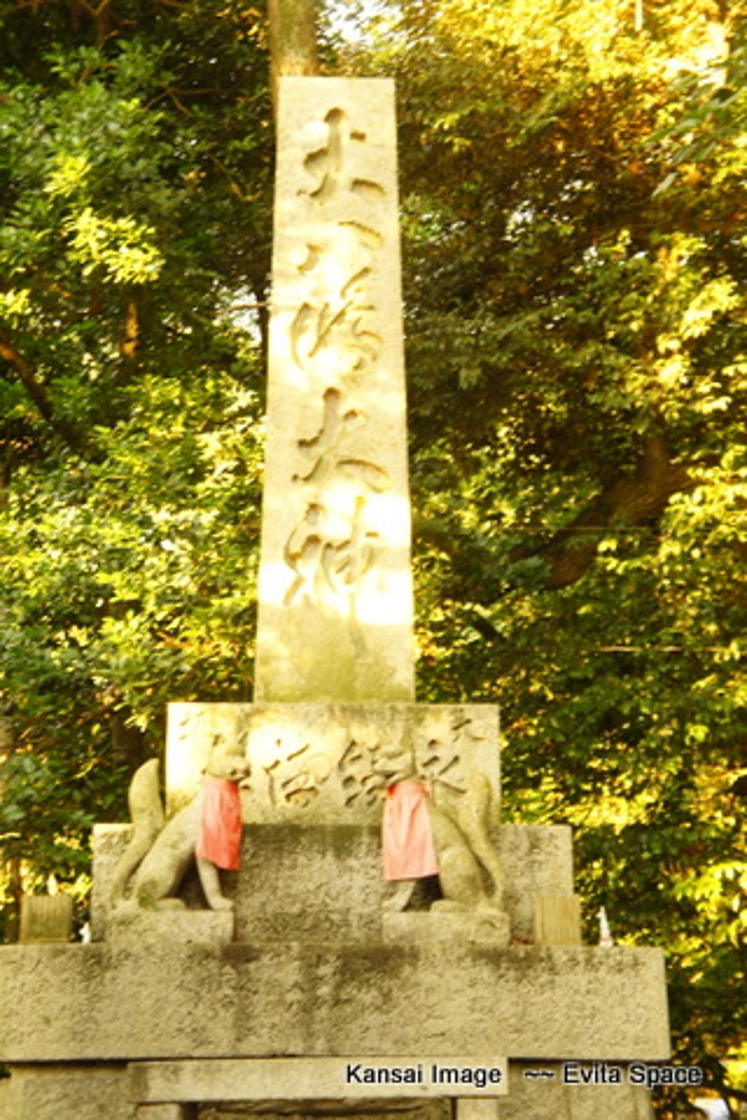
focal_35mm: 62
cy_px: 560
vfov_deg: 32.6
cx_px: 374
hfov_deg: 22.1
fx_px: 1914
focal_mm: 41
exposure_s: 1/15
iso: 800
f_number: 4.5
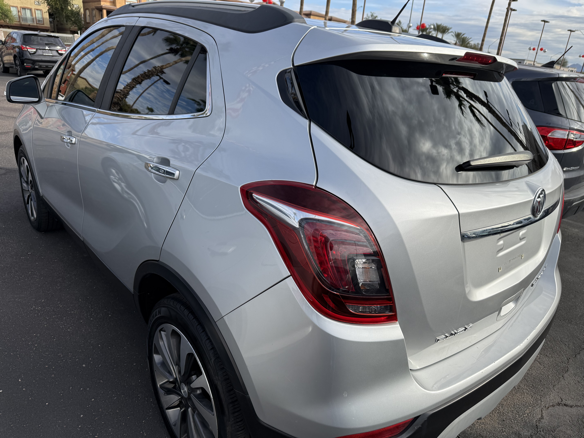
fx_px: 405
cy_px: 219
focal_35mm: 24
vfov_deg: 56.8
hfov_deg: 71.6
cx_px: 292
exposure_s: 1/3145
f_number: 1.78
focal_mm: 6.76
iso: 80
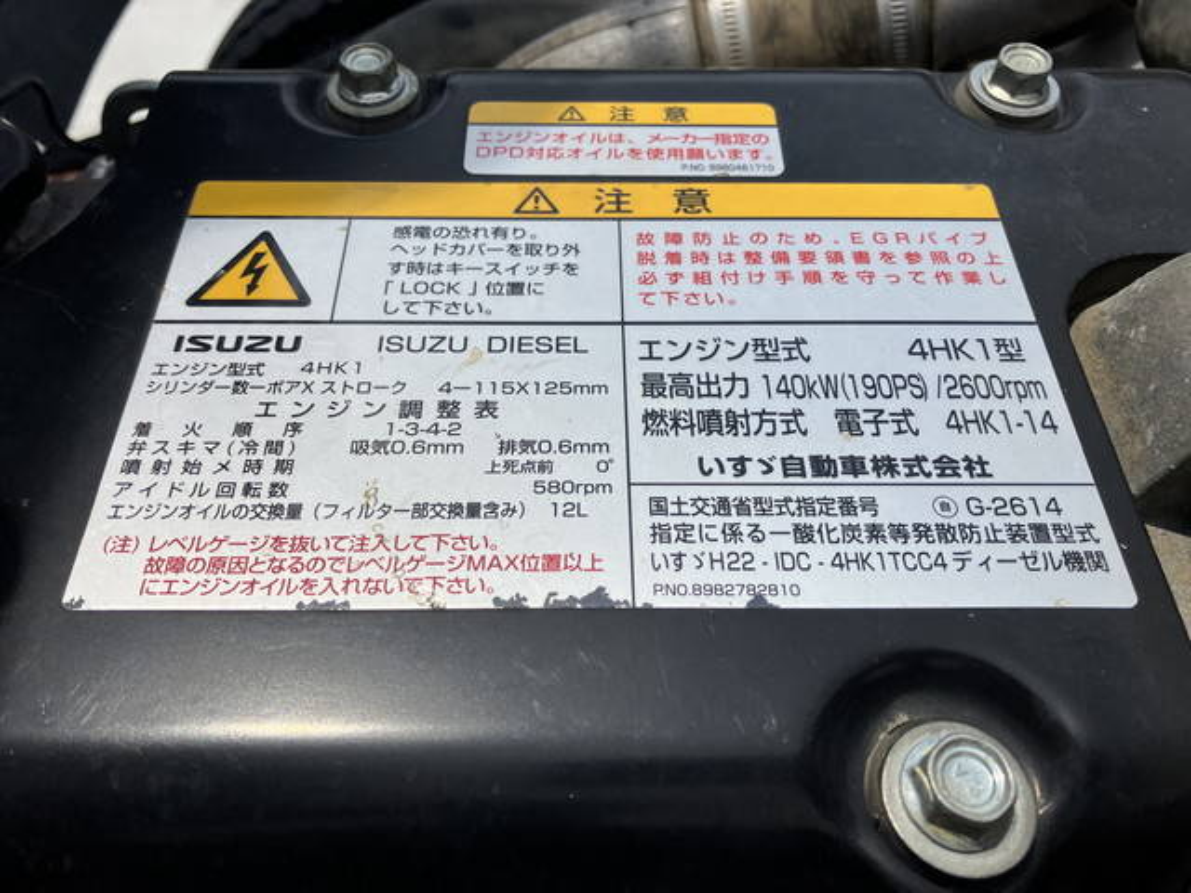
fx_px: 963
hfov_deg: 63.4
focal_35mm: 28
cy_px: 446
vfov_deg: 49.7
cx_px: 596
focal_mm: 3.99
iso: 32
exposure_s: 1/6098
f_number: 1.8
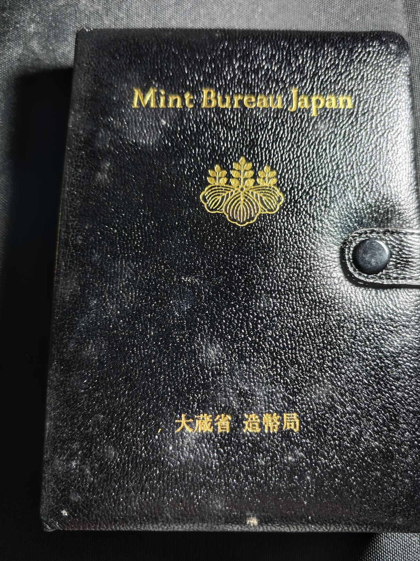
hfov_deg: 51.3
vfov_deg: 65.3
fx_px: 437
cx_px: 233
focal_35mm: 27
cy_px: 276
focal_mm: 5.84
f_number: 1.6
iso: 1250
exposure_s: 1/33.3
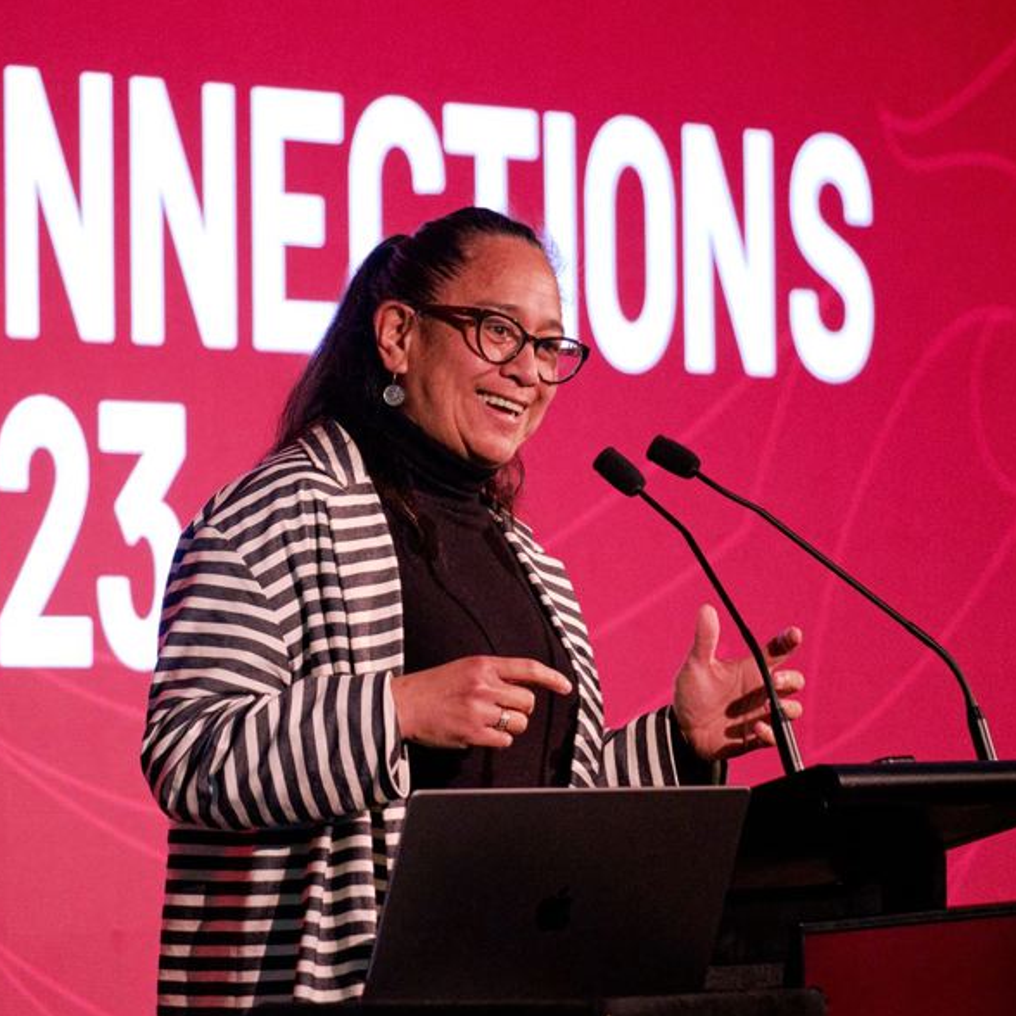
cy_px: 554
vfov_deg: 4.8
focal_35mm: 365
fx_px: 12120
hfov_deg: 4.8
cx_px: 324
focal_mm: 140
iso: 3200
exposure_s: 1/250
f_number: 2.8
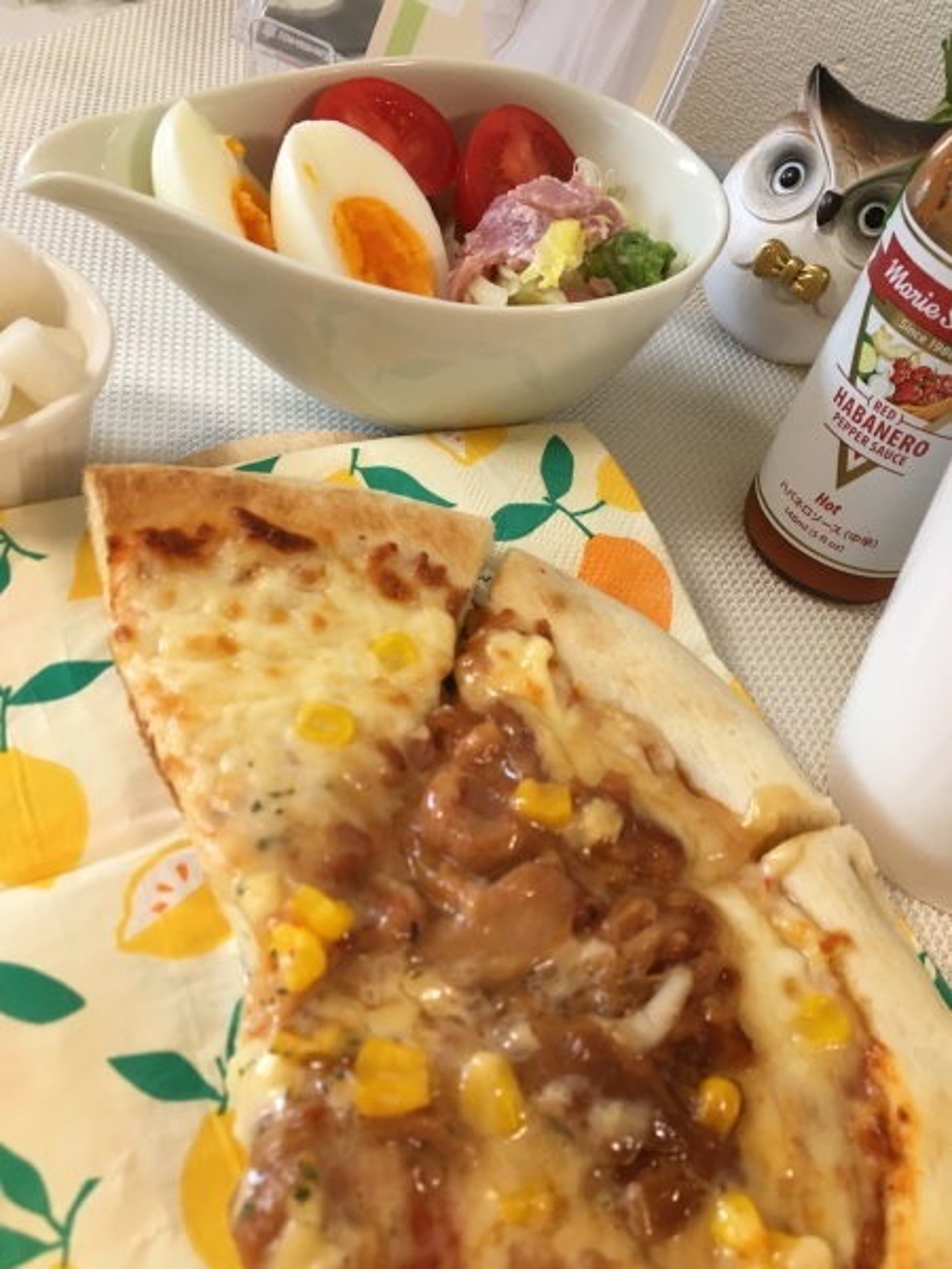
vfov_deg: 61.7
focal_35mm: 29
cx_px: 476
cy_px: 634
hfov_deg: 48.2
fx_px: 1063
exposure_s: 1/30
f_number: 2.2
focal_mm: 4.15
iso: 80
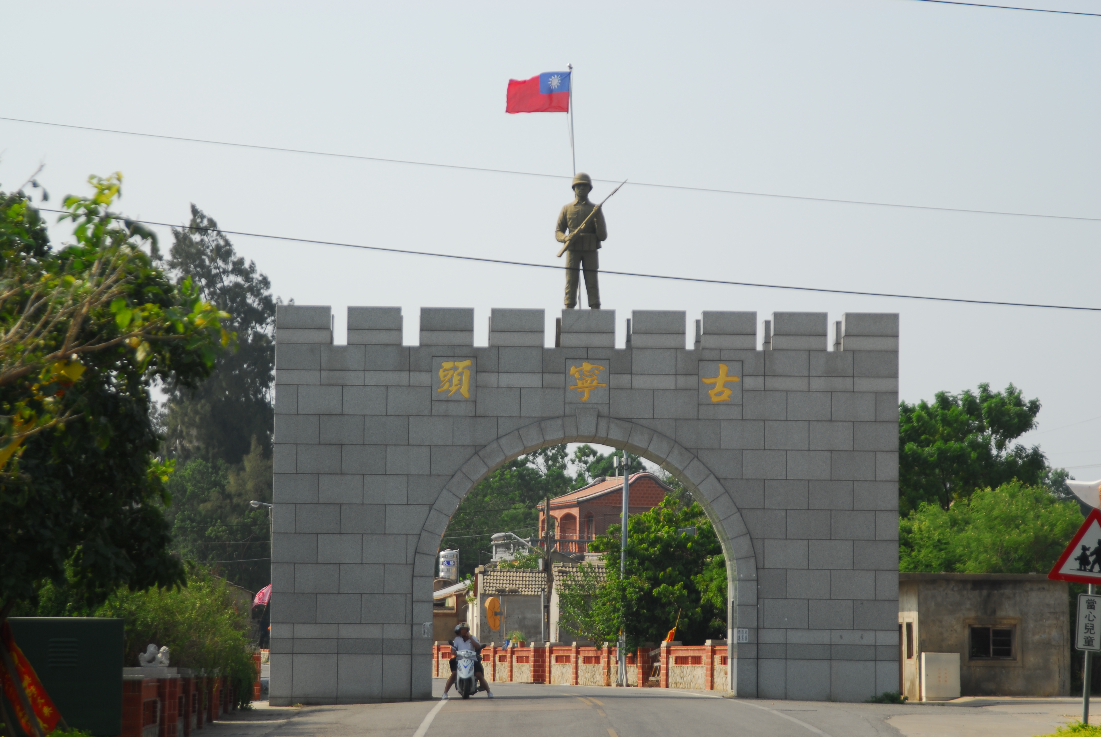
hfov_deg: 18.2
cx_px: 550
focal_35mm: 112
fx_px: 3445
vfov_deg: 12.2
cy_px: 368
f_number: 4
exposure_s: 1/800
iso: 100
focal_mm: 75
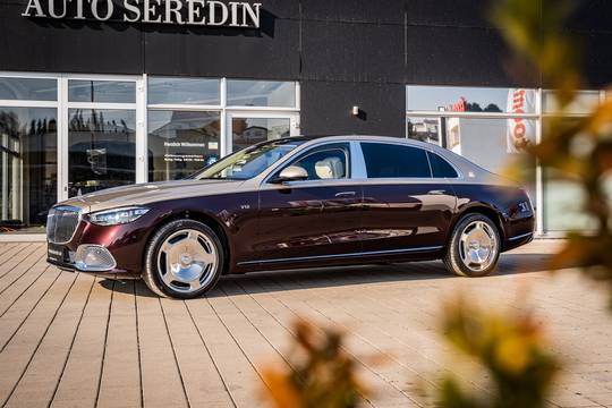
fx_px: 731
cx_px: 306
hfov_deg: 45.4
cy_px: 204
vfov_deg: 31.2
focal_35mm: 43
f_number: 6.3
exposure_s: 1/100
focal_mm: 43
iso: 320
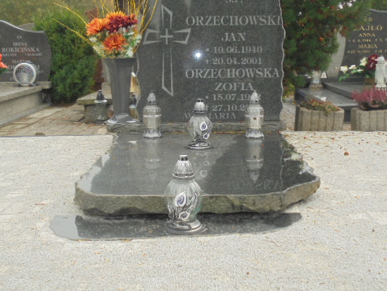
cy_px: 132
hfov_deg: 38.2
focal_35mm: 50
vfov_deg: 29.1
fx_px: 559
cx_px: 190
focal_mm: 7.8
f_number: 4.5
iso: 100
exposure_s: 1/125
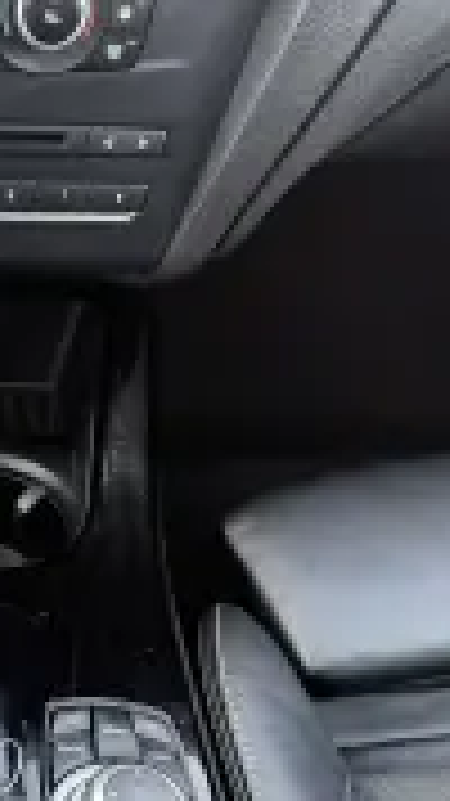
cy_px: 554
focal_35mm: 53
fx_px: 1125
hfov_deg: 21.1
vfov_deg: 38.6
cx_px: -81
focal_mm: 6.76
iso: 200
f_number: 1.78
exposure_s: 1/94
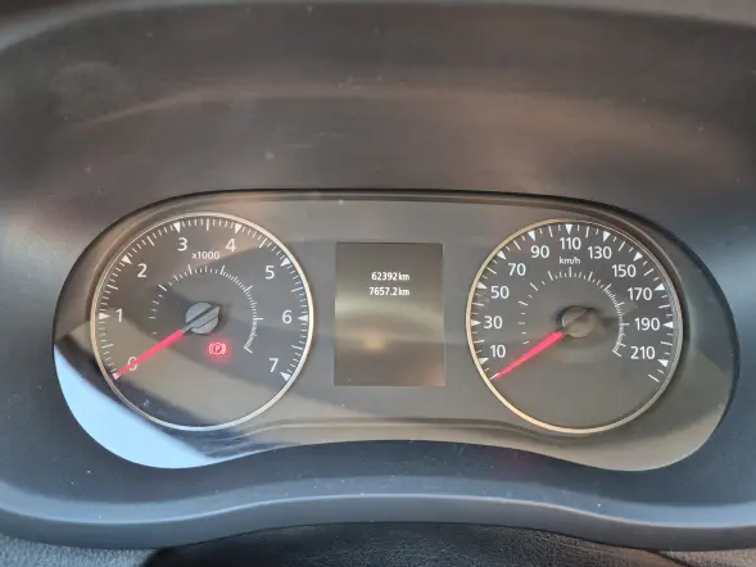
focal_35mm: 25
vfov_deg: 54.9
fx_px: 546
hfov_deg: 69.3
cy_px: 290
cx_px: 350
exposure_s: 1/100
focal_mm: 5.4
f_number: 1.8
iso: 640
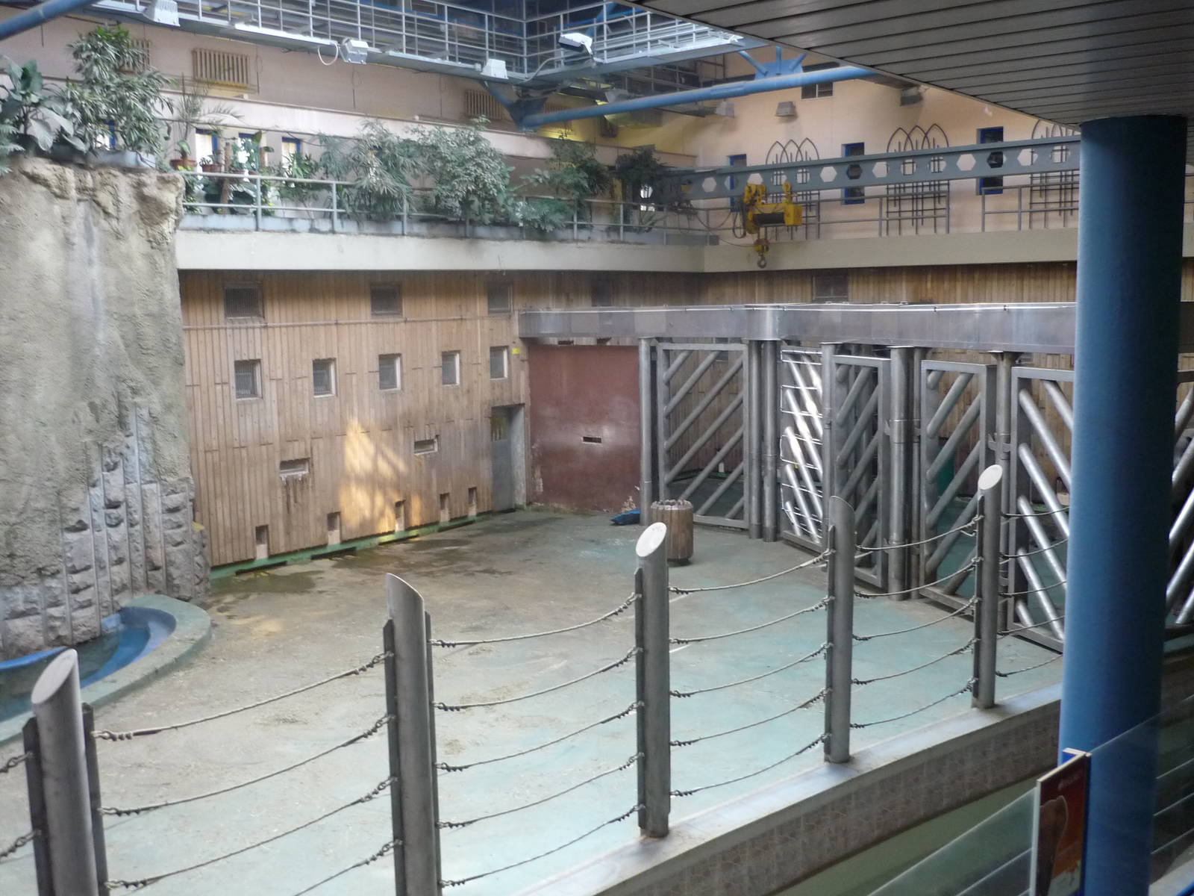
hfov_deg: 55.4
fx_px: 1138
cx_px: 597
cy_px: 448
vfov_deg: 42.9
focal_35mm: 33
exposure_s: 1/30
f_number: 2.8
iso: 250
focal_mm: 5.5
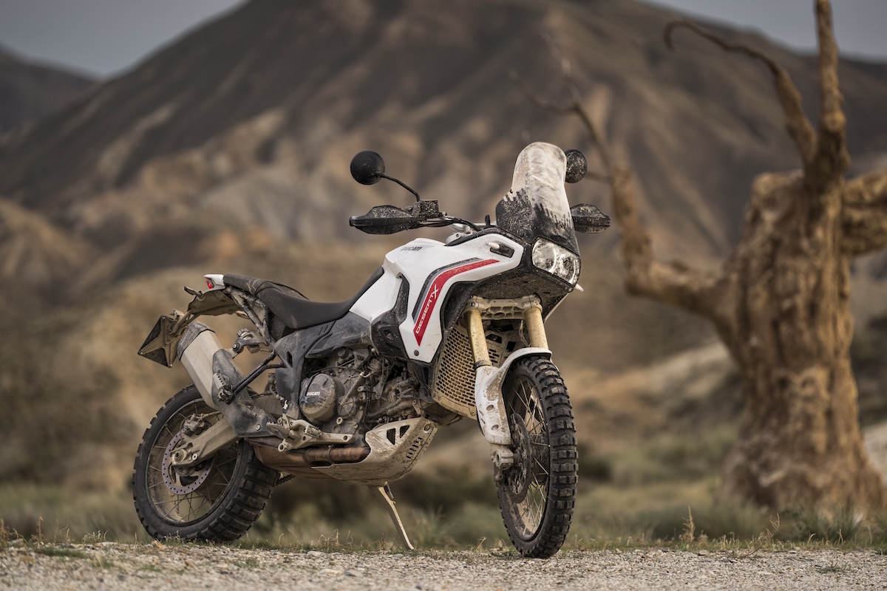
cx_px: 444
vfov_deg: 8.2
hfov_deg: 12.3
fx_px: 4114
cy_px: 296
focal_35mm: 167
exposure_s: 1/250
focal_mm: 167
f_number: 2.8
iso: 100
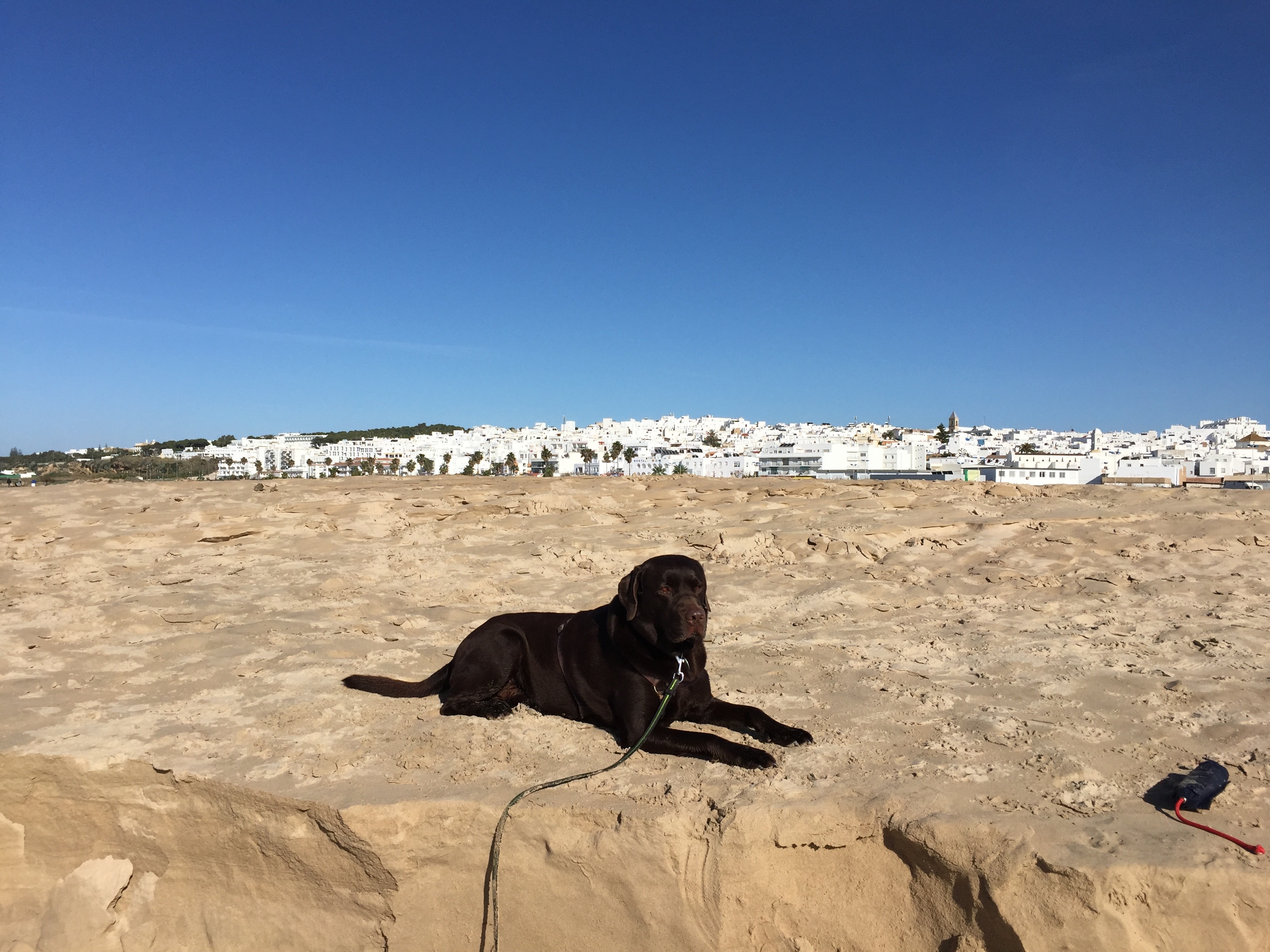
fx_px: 1064
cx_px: 635
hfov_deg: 61.7
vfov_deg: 48.2
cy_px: 476
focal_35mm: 29
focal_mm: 4.15
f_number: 2.2
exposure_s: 1/3968
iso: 32
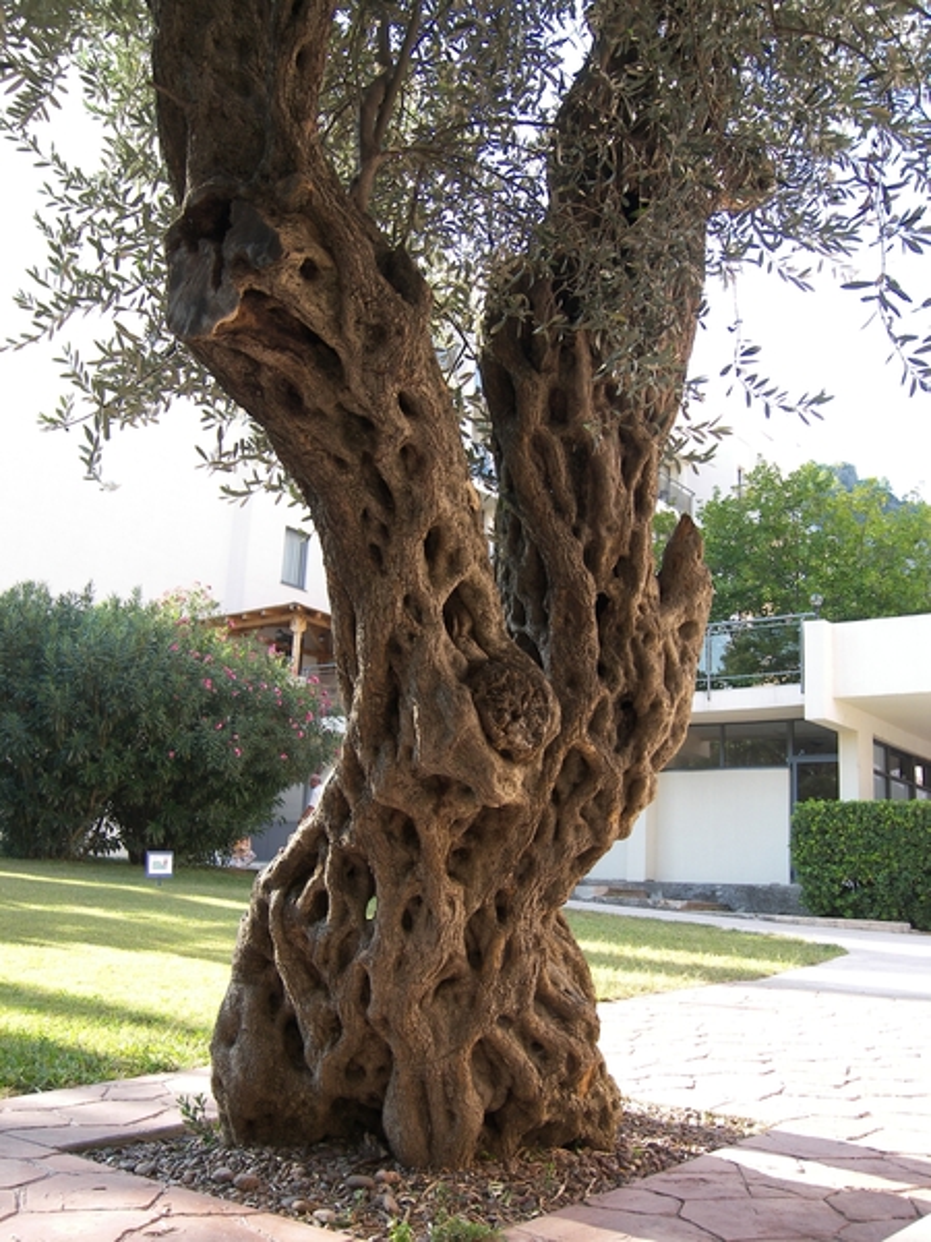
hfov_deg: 42.9
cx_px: 466
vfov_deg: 55.4
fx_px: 1183
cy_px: 621
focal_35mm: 33
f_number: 3.2
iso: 50
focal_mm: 6.9
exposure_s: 1/100
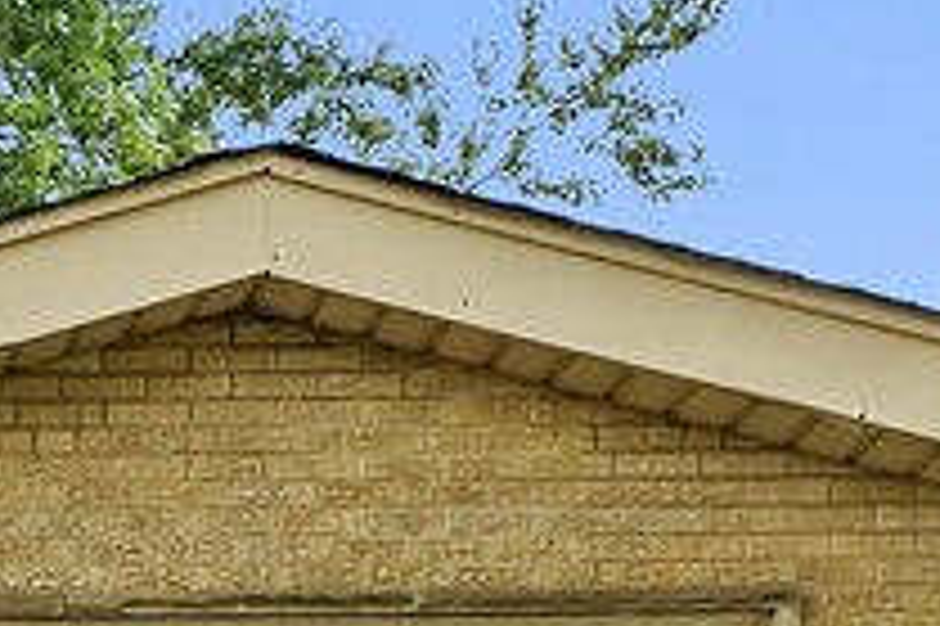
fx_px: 3444
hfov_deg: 14.0
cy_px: 1333
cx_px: -688
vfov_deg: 9.5
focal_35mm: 132
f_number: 9
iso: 1000
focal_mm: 17
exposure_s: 1/640
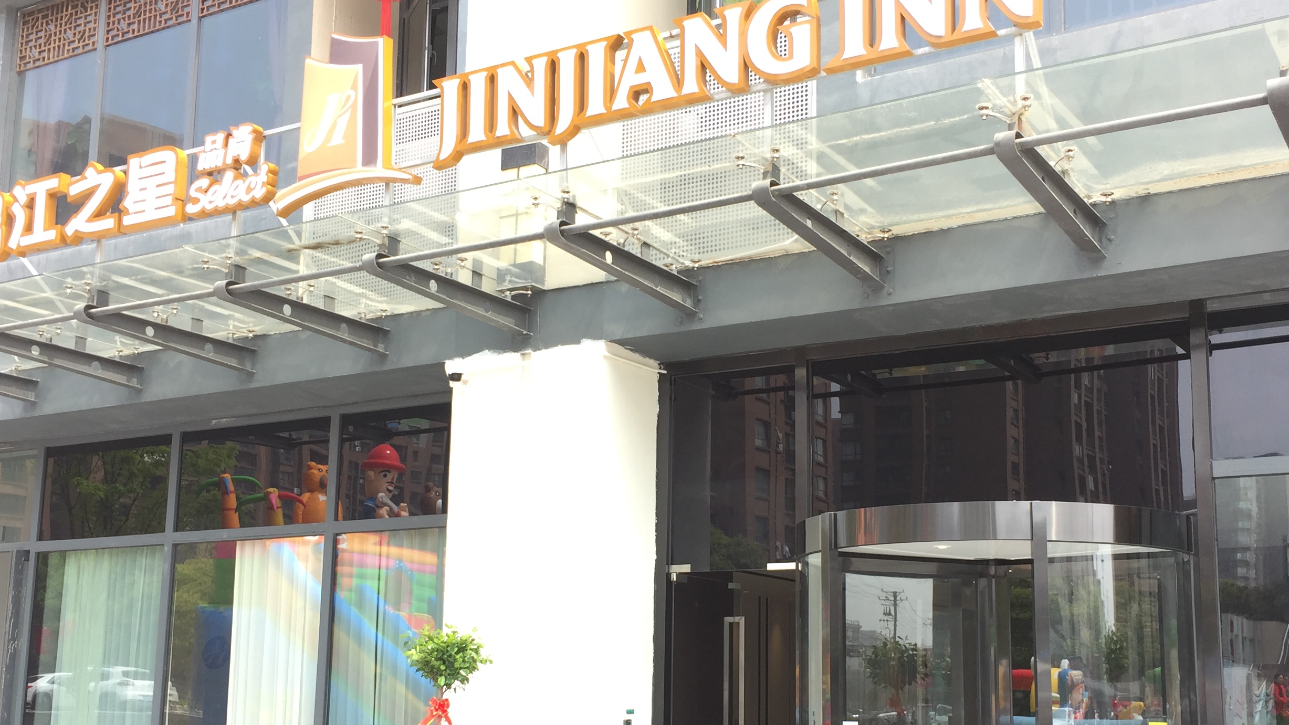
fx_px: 1436
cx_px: 698
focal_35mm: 42
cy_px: 496
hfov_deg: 48.3
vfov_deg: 28.1
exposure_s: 1/267
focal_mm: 4.15
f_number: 2.2
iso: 32
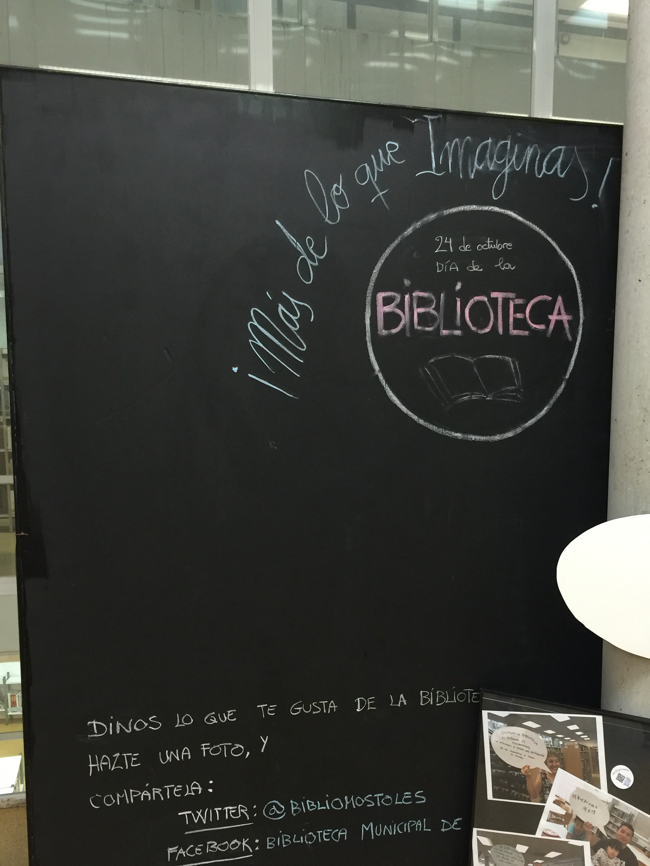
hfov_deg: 38.5
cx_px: 402
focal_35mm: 37
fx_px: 926
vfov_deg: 49.6
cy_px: 544
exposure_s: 1/17
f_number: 2.2
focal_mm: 4.15
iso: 100
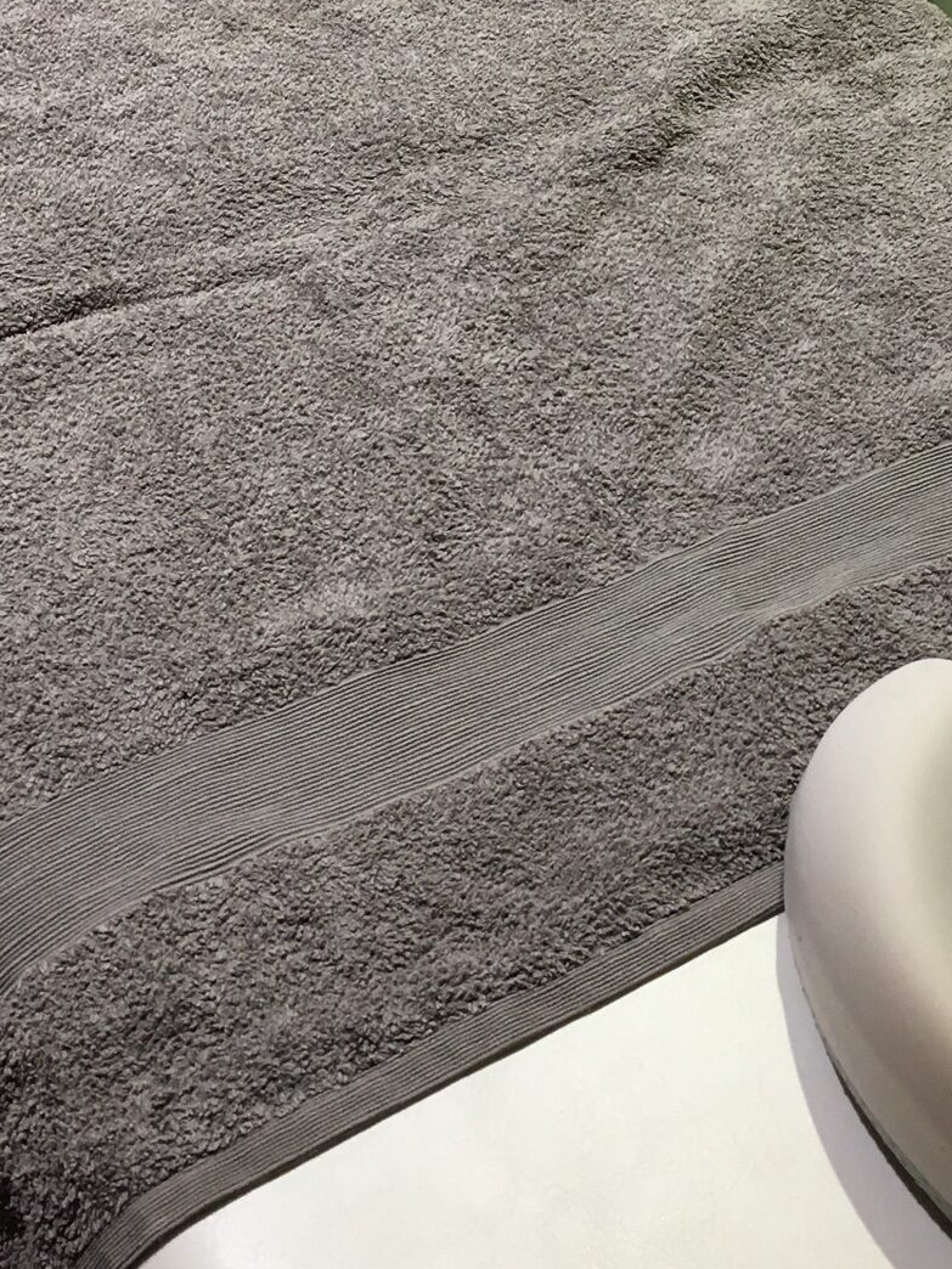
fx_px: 2053
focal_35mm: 56
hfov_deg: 26.0
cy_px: 317
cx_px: 626
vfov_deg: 33.7
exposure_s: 1/33
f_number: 2.2
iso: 125
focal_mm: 4.15
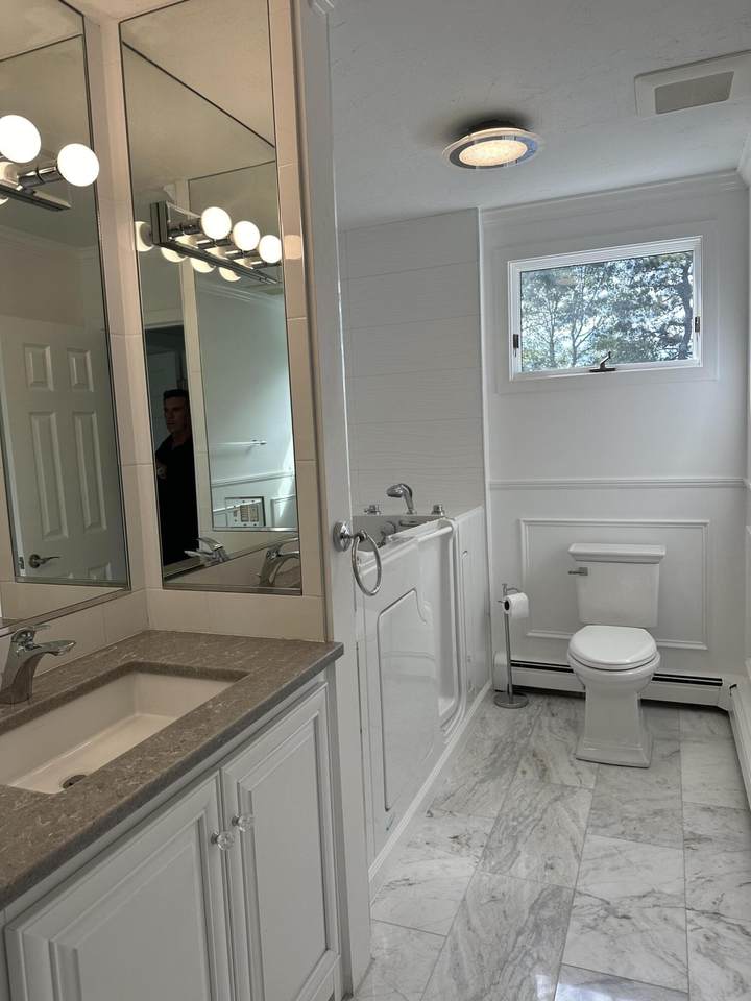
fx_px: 694
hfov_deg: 56.8
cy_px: 500
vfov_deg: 71.6
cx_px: 376
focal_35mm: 24
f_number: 1.78
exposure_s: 1/404
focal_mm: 6.86
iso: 80
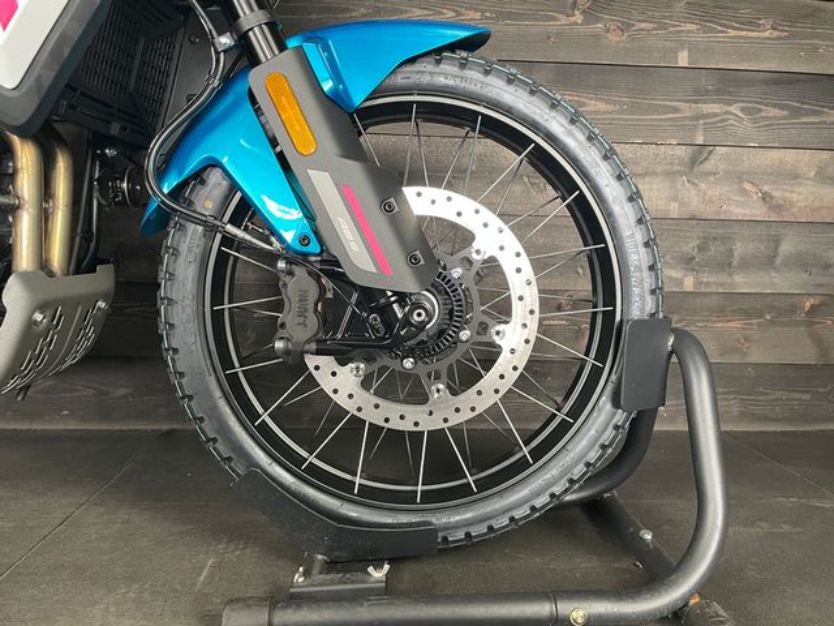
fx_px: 626
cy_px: 313
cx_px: 417
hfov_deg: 67.3
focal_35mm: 26
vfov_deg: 53.1
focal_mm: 4.2
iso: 320
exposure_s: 1/50
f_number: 1.6
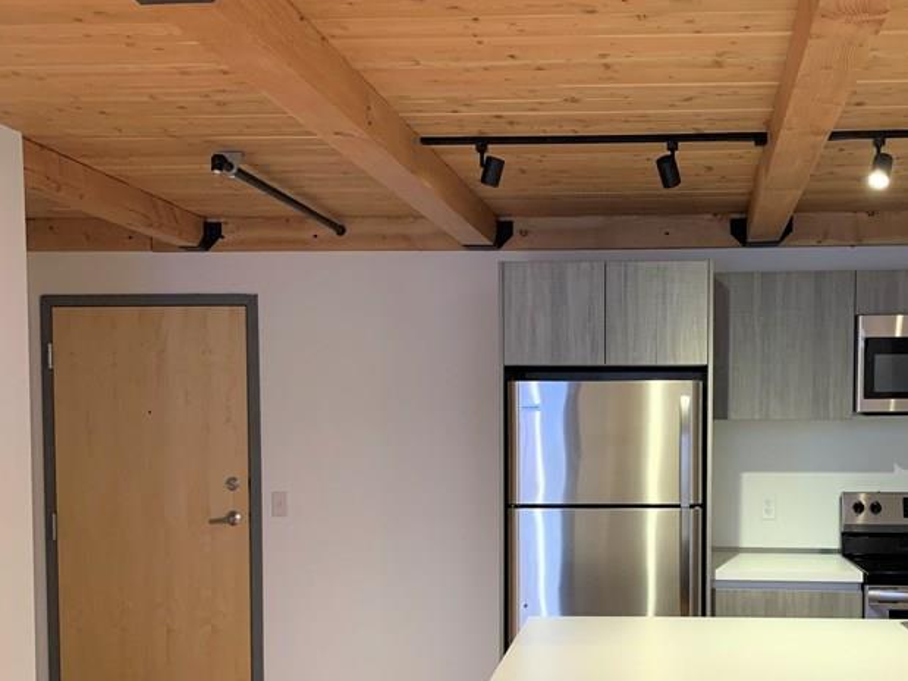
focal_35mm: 43
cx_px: 598
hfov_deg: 43.3
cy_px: 492
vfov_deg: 33.1
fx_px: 1128
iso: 320
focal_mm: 4.25
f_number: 1.8
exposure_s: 1/60
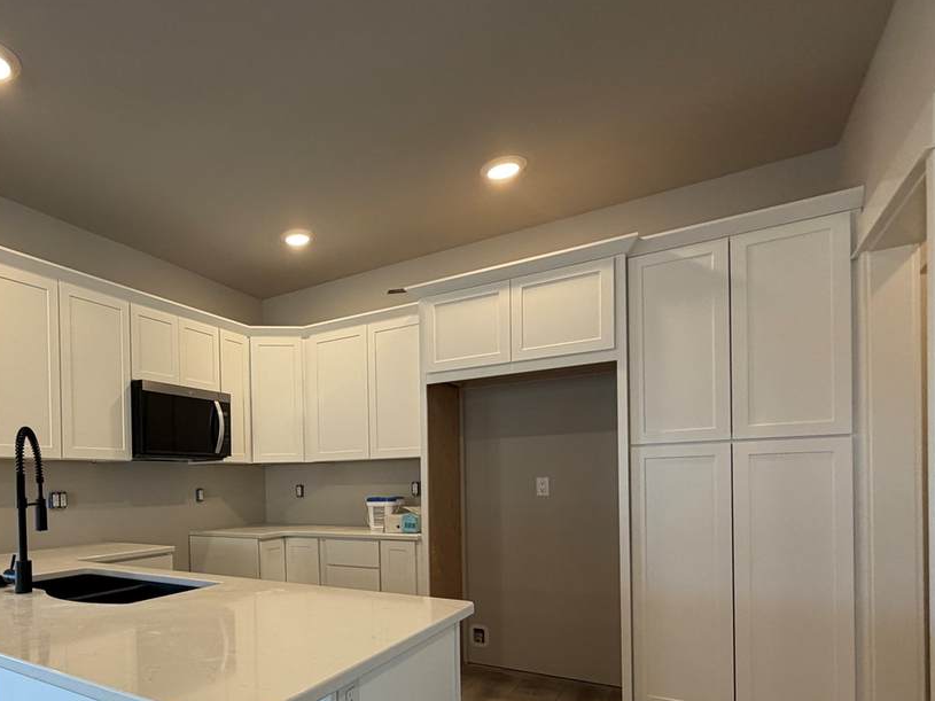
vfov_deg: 59.1
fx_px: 594
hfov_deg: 72.3
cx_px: 262
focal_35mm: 22
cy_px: 490
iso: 200
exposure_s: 1/120
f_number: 2.2
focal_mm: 2.22
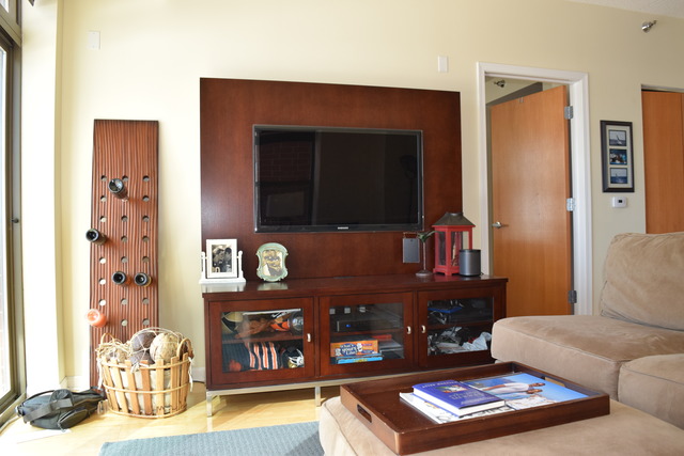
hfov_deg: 67.4
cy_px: 228
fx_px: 513
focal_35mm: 27
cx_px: 342
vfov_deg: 48.0
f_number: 5
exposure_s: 1/100
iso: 800
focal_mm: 18
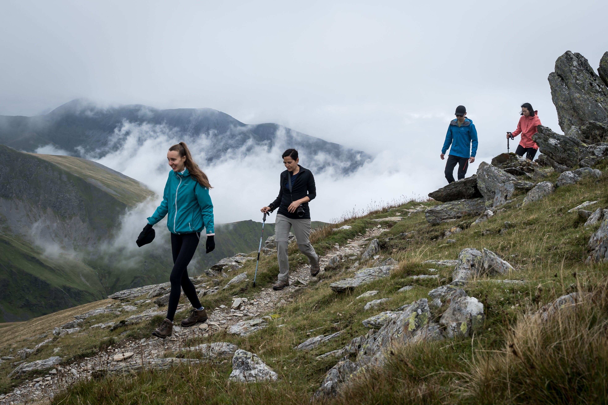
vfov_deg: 31.9
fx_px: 709
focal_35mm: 42
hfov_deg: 46.4
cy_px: 202
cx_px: 304
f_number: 7.1
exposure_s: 1/160
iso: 200
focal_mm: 28
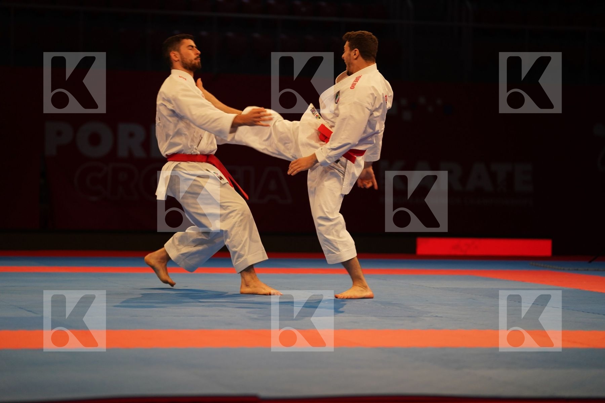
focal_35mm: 130
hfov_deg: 15.8
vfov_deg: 10.5
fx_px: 2185
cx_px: 302
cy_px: 202
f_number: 2.8
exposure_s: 1/250
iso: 1000
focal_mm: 130
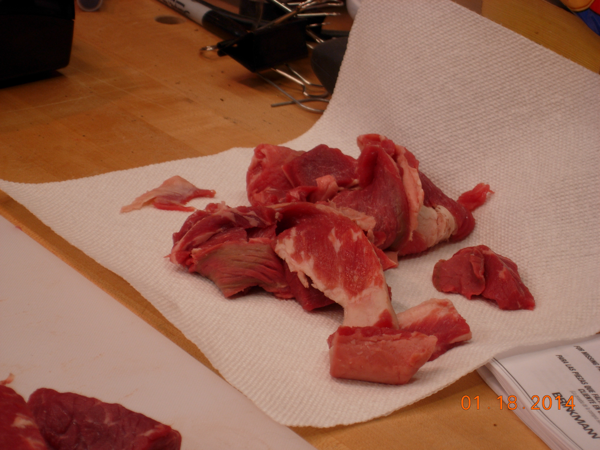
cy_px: 225
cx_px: 300
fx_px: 2184
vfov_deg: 11.8
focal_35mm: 126
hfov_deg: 15.6
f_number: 5.3
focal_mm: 26.3
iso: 50
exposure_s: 1/4.4
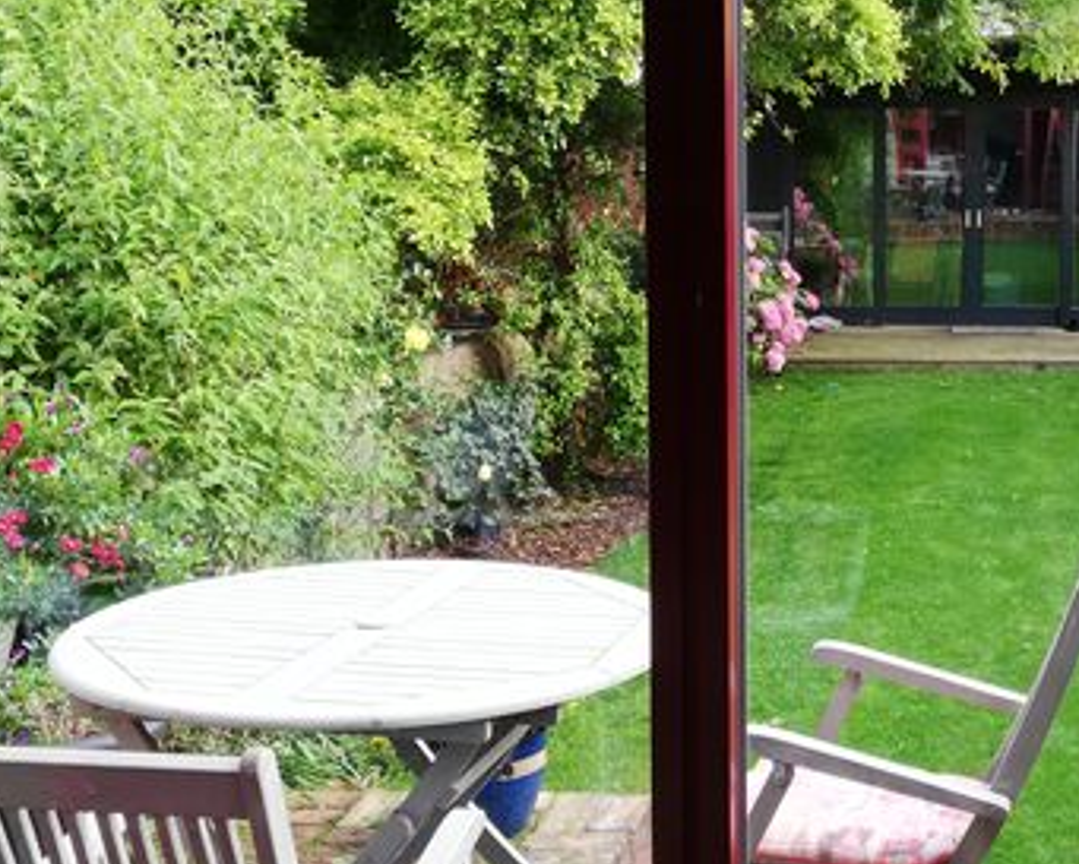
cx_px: 826
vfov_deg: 27.5
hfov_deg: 33.4
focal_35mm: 55
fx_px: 1757
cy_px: 335
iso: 64
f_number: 2.2
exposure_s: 1/50
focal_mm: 3.81
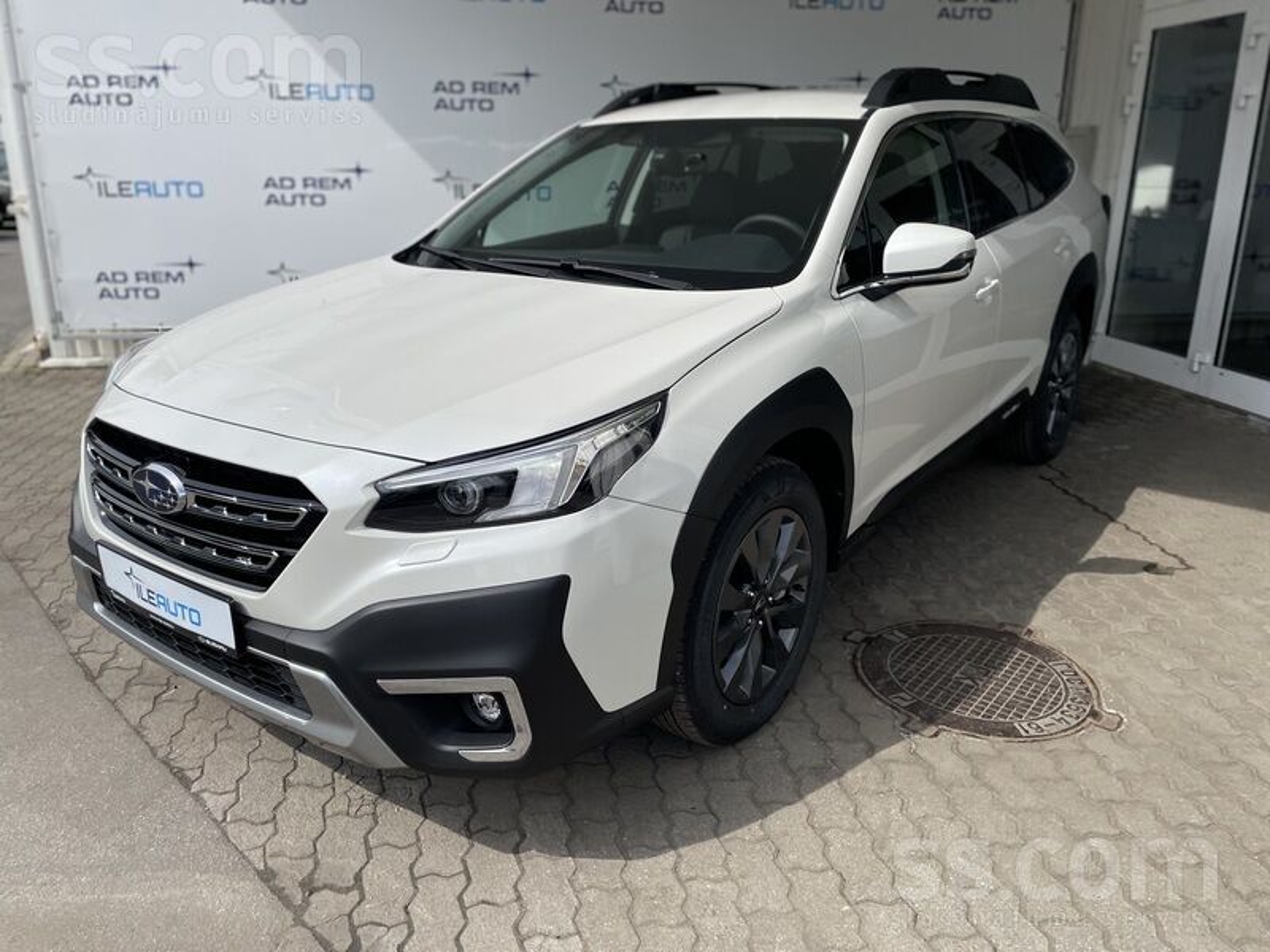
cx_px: 635
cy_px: 476
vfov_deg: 53.1
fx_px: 954
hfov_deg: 67.3
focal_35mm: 26
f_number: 1.6
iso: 50
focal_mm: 4.2
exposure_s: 1/5814
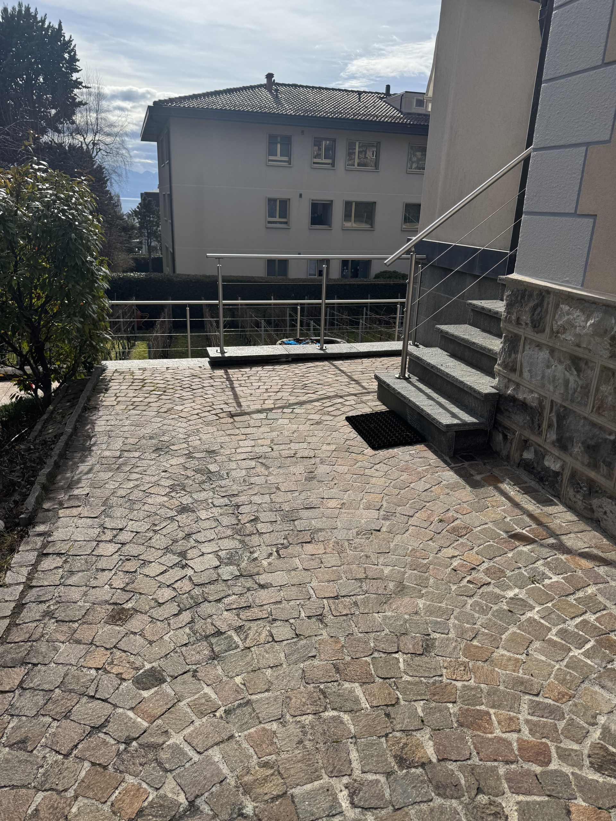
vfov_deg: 71.6
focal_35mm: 24
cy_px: 410
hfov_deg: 56.8
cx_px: 308
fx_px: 569
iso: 80
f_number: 1.78
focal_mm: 6.76
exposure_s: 1/5814
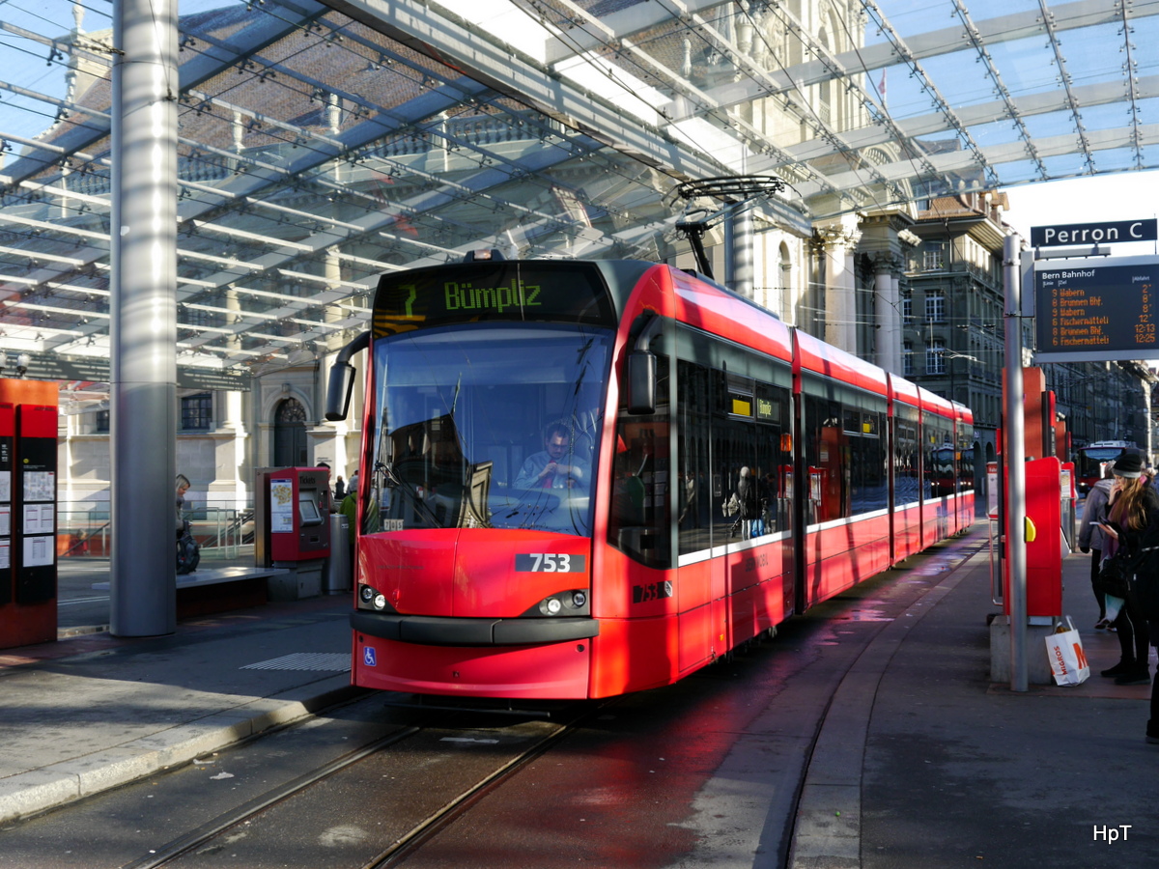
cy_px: 434
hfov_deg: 46.8
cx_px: 580
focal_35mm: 40
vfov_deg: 36.0
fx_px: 1339
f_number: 5.6
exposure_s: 1/160
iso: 160
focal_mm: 20
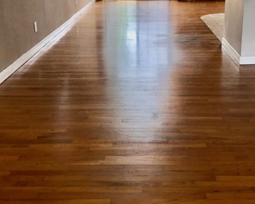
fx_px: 370
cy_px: 65
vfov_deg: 30.6
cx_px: 141
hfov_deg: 38.0
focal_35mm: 49
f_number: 1.8
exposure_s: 1/145
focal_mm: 3.99
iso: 20
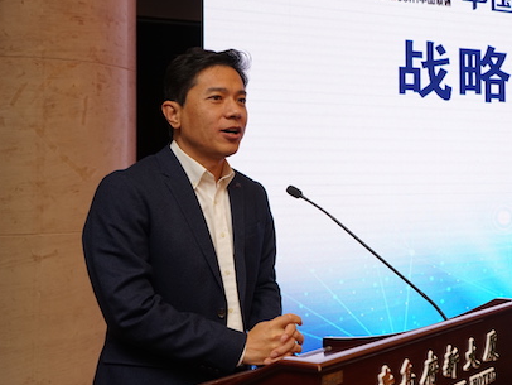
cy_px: 148
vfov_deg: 25.2
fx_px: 858
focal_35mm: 58
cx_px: 433
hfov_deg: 32.0
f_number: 5.6
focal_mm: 35
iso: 1000
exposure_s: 1/160
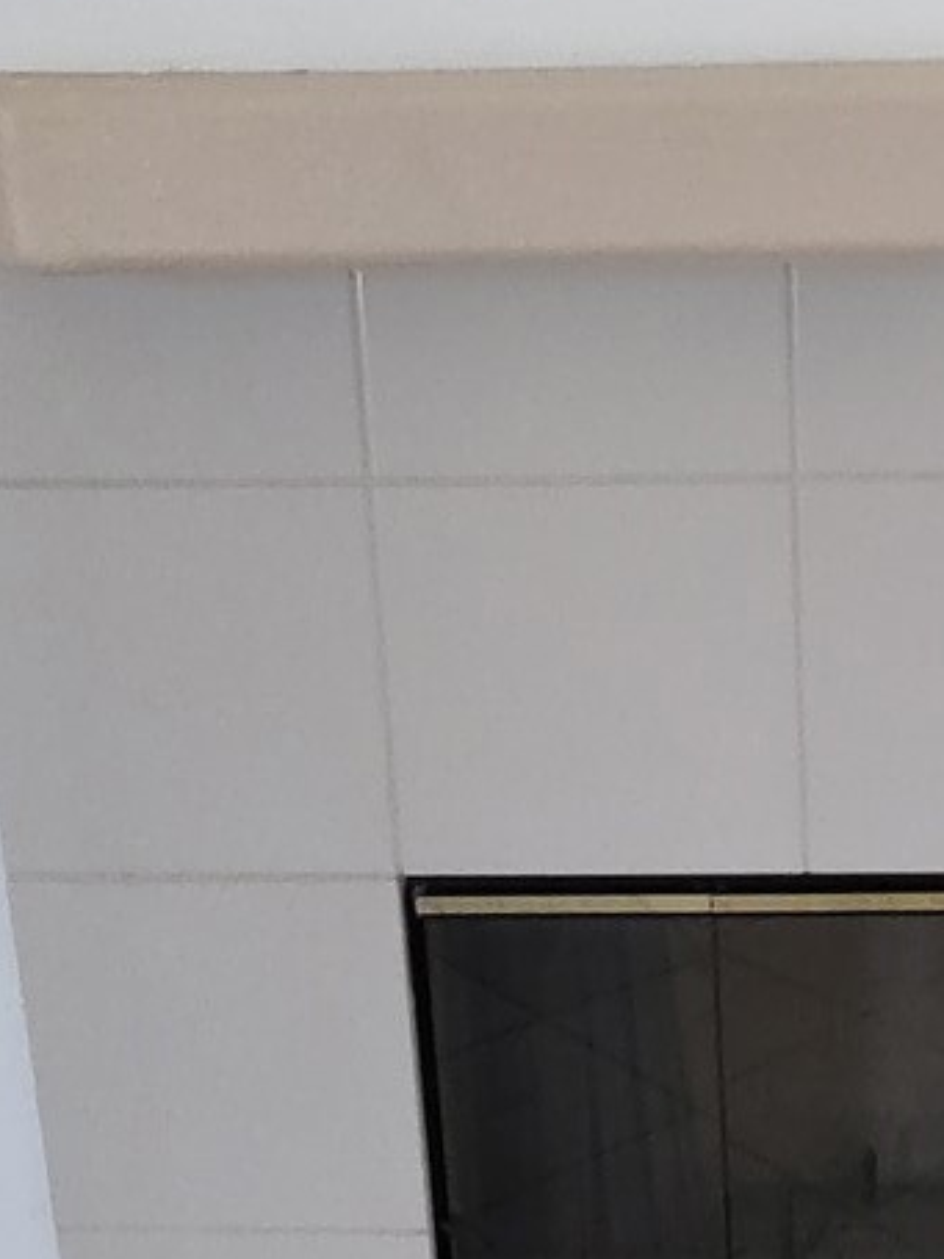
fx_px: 1310
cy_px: 534
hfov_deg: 36.1
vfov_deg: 51.2
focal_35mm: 36
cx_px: 925
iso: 506
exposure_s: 1/120
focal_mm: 1.66
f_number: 2.2
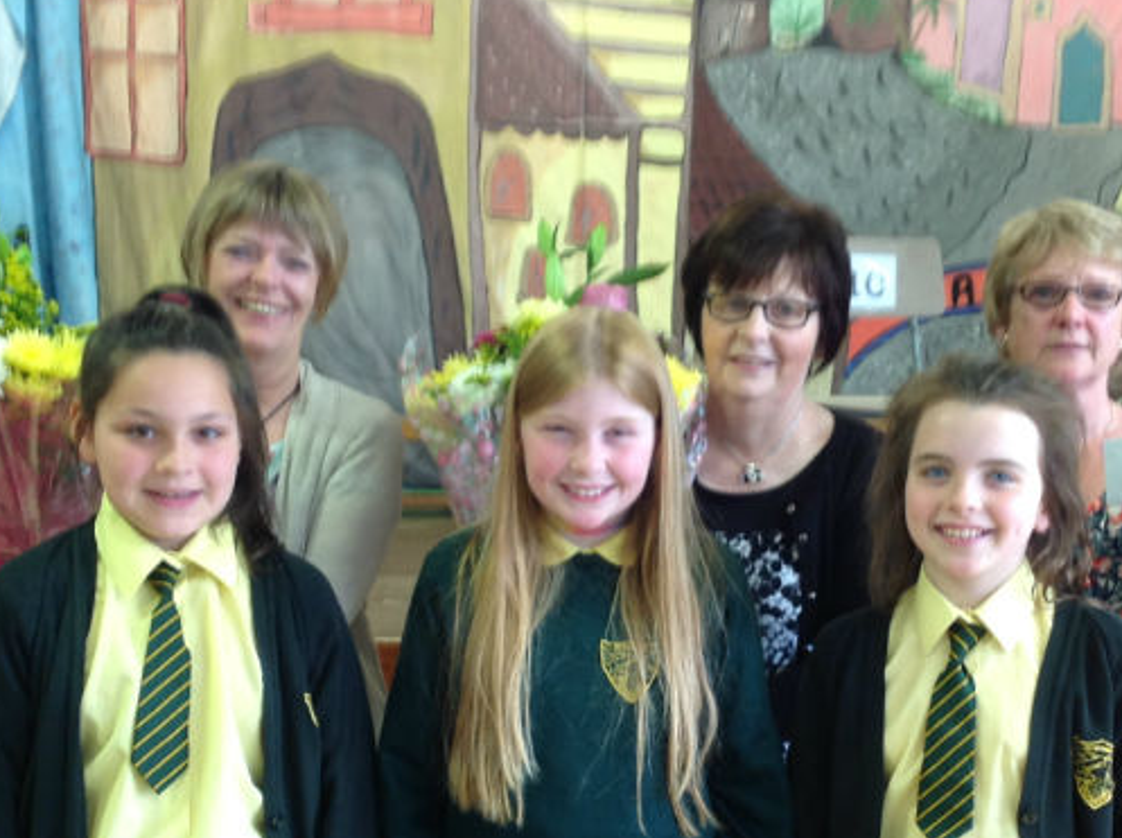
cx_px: 641
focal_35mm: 69
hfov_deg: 28.2
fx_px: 2233
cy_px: 632
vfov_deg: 21.1
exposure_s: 1/24
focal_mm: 4.28
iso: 64
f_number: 2.4
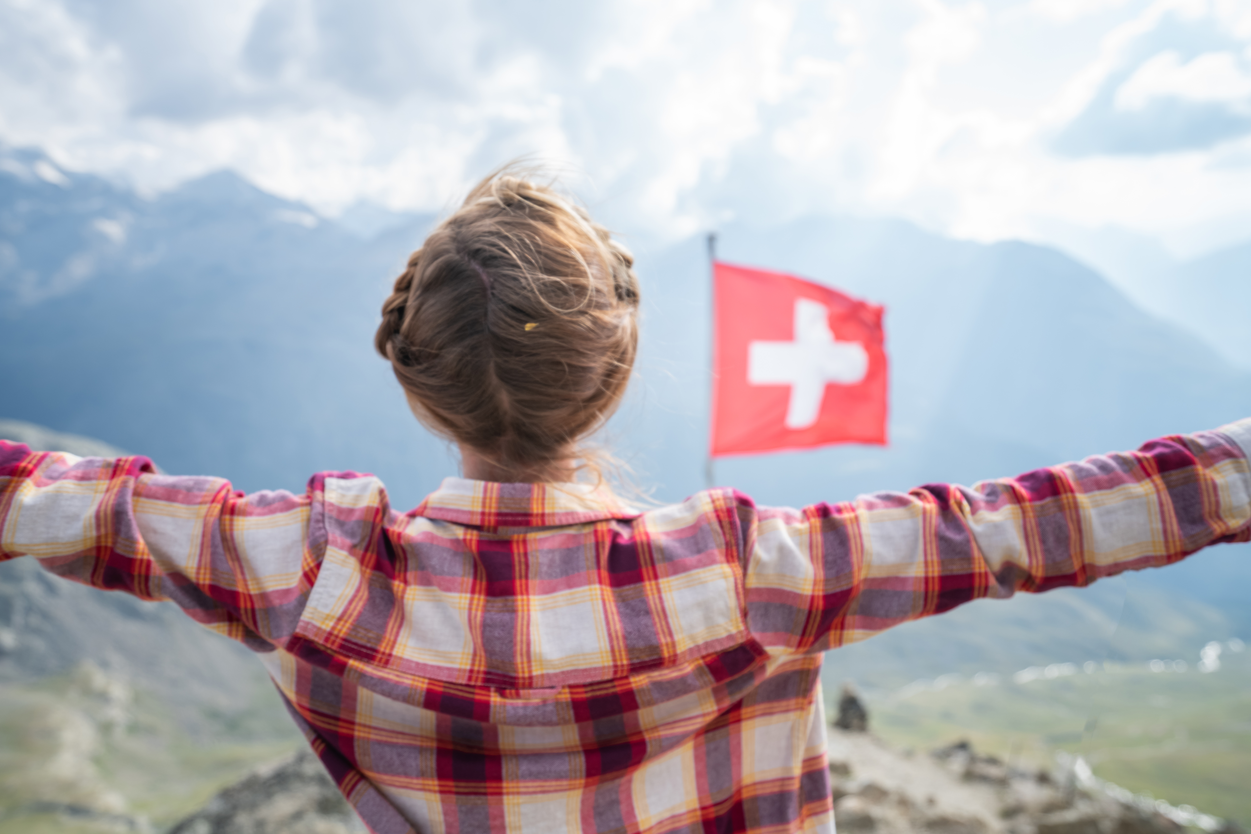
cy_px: 417
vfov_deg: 45.0
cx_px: 626
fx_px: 1008
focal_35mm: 29
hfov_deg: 63.7
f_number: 4
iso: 800
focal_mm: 29
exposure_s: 1/640
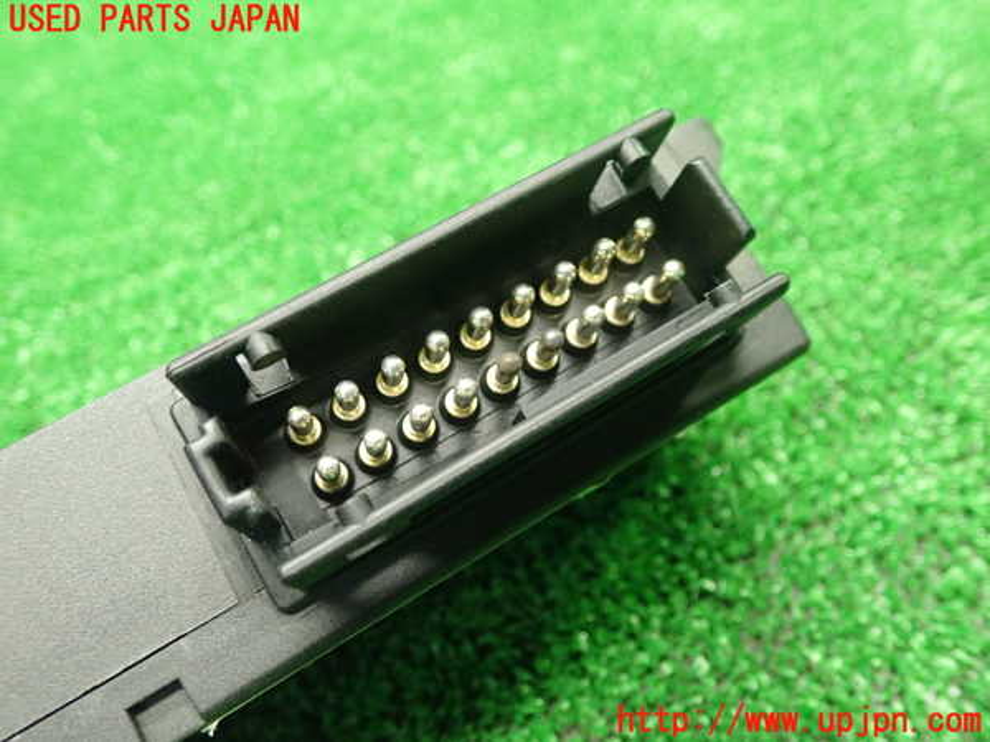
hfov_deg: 60.0
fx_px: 858
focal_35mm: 30
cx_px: 495
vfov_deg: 46.8
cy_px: 371
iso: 800
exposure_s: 1/40
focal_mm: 5.5
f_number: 2.3
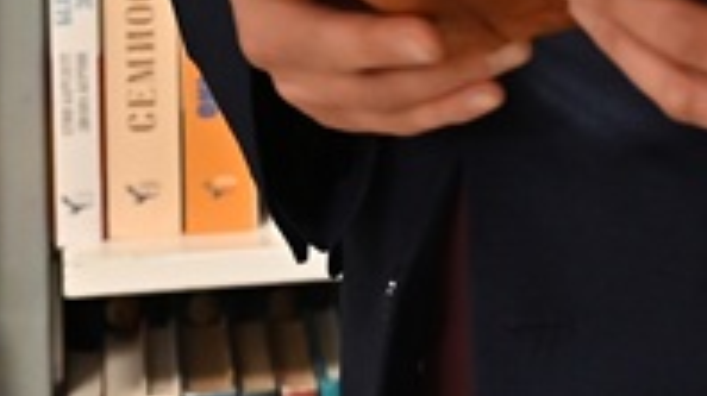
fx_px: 3971
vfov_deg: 5.4
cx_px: 643
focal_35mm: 212
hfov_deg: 10.1
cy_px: -680
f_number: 3.2
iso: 1000
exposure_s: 1/125
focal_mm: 40
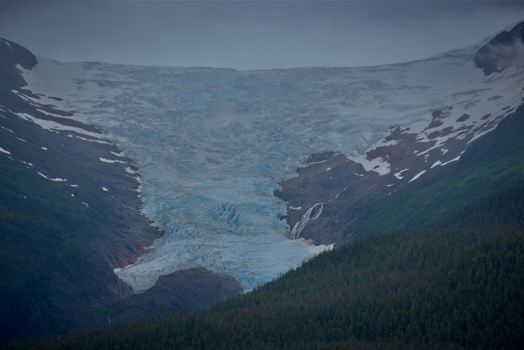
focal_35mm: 165
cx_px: 262
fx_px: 2402
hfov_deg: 12.4
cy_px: 175
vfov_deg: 8.3
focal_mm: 165
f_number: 10
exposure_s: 1/400
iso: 100
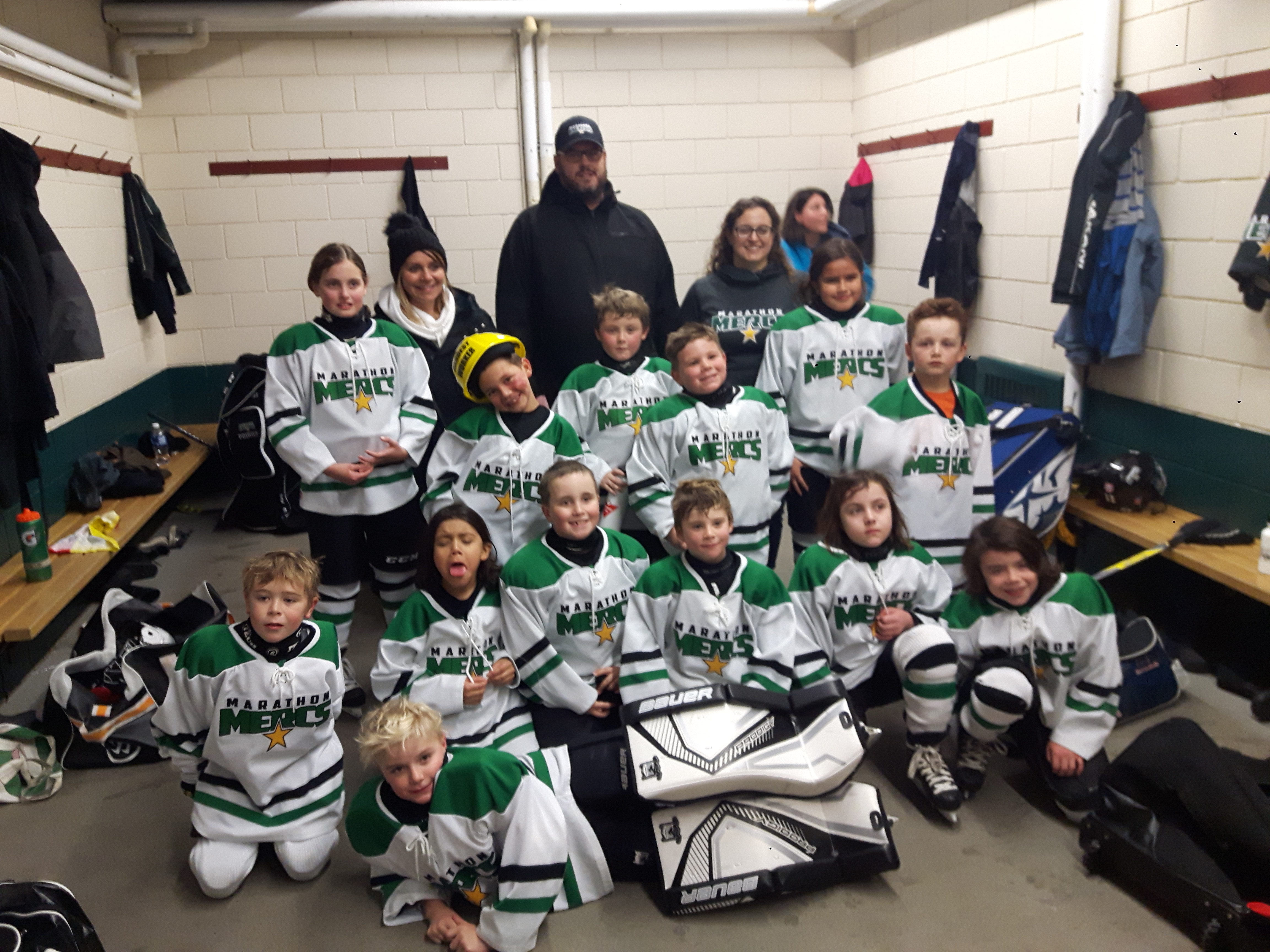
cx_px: 635
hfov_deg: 58.4
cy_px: 476
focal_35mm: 31
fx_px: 1137
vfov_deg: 45.4
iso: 200
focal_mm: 3.7
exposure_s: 1/25
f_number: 1.9
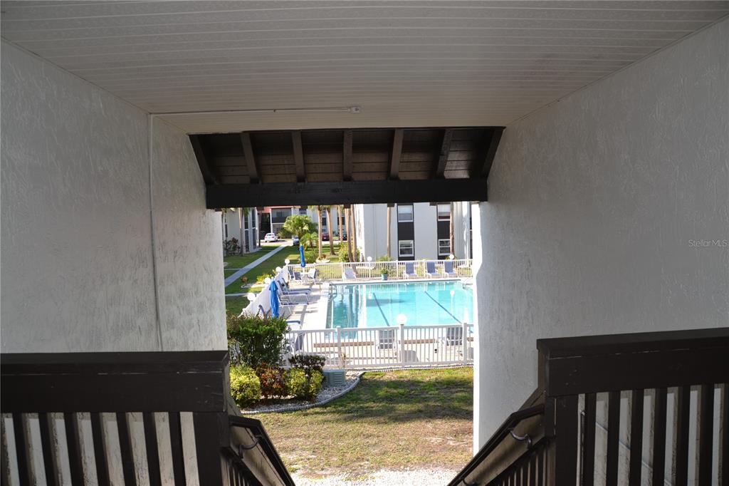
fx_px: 547
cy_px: 243
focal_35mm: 27
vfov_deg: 47.9
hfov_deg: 67.4
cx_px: 364
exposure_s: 1/200
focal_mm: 18
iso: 110
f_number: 5.6
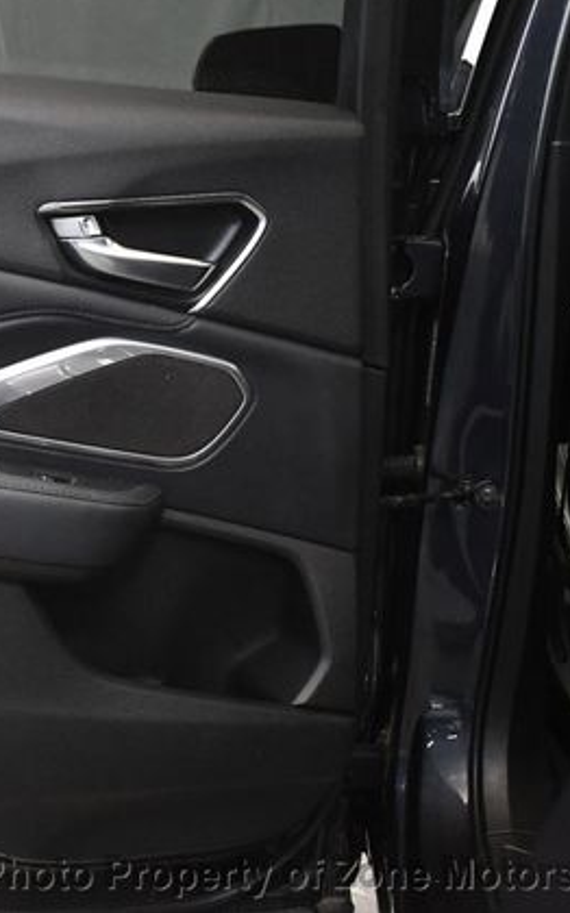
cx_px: -48
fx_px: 1394
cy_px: 450
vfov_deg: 36.3
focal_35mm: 56
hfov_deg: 21.9
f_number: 3.5
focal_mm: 18
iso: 3200
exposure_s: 1/80
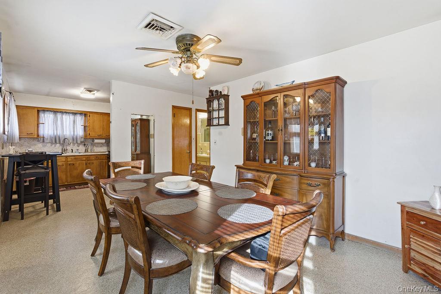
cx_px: 220
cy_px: 147
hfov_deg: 95.0
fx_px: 202
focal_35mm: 16
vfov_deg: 72.1
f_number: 8
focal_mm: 16.5
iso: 100
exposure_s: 1/13
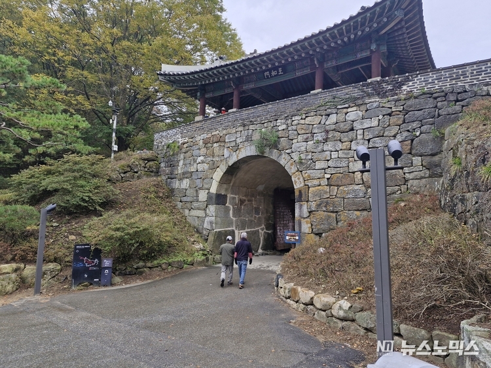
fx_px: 326
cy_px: 184
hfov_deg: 73.9
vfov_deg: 58.9
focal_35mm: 23
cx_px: 246
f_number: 1.8
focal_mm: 5.54
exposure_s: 1/180
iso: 50
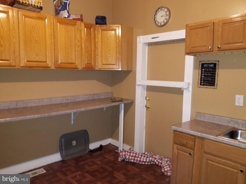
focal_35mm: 26
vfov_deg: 53.1
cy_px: 92
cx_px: 123
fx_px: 185
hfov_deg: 67.3
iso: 200
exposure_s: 1/10
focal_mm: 4.25
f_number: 1.7
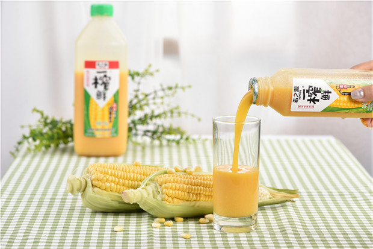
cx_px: 186
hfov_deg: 19.5
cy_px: 124
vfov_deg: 13.0
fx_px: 1088
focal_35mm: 105
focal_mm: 105
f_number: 9
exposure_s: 1/200
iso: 80
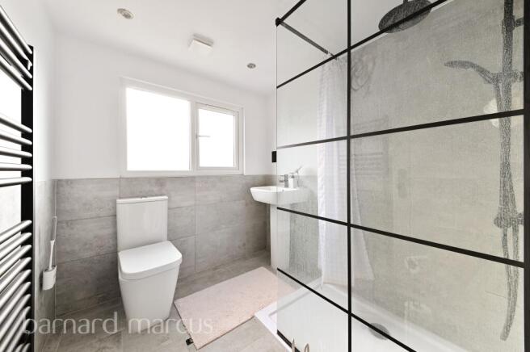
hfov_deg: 112.7
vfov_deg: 89.9
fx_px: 176
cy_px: 176
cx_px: 265
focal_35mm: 12
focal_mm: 12
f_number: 16
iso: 200
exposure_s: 1/3
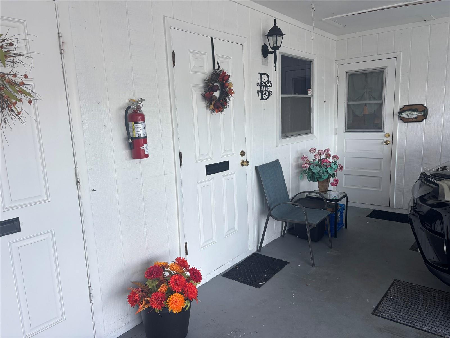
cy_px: 169
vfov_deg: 53.1
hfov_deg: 67.3
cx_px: 225
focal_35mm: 26
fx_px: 338
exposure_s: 1/121
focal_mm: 5.96
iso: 40
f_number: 1.6
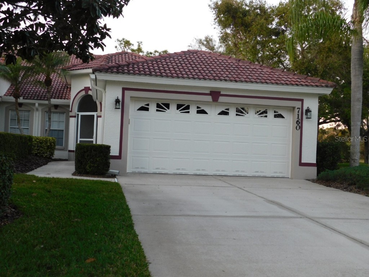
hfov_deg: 42.1
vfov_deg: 32.2
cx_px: 184
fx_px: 480
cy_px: 138
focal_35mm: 45
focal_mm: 8
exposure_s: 1/40
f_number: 3.7
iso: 125
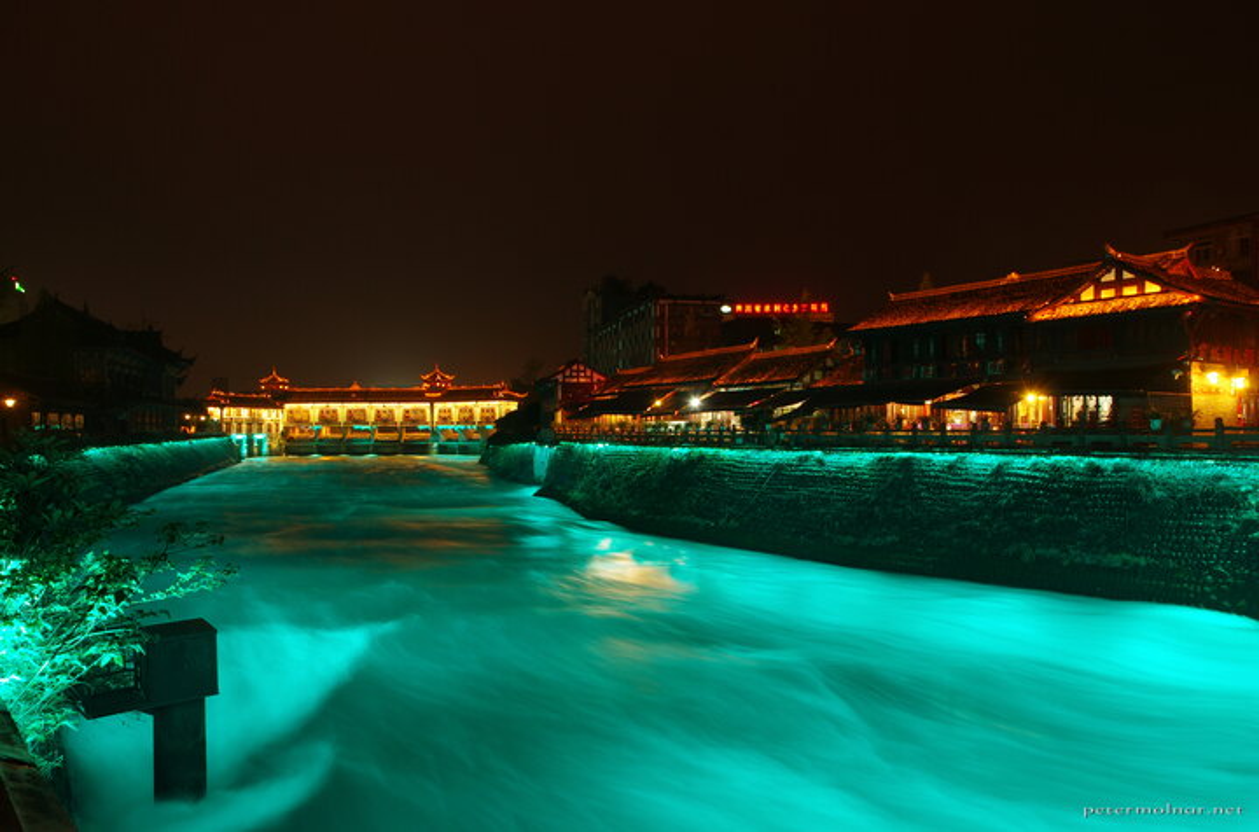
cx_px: 630
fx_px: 837
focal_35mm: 24
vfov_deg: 52.9
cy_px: 416
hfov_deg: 73.9
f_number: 8
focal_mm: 16
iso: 200
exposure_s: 2.5
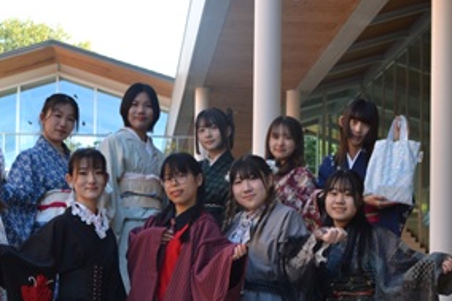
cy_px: 279
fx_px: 954
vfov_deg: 17.6
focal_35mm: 76
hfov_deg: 26.5
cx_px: 143
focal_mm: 24
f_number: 5.6
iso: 250
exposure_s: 1/125
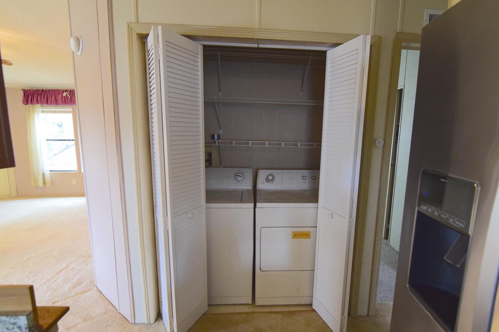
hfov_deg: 87.9
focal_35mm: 19
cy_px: 181
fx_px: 257
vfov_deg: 65.6
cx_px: 276
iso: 1600
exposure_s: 1/60
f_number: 4
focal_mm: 11
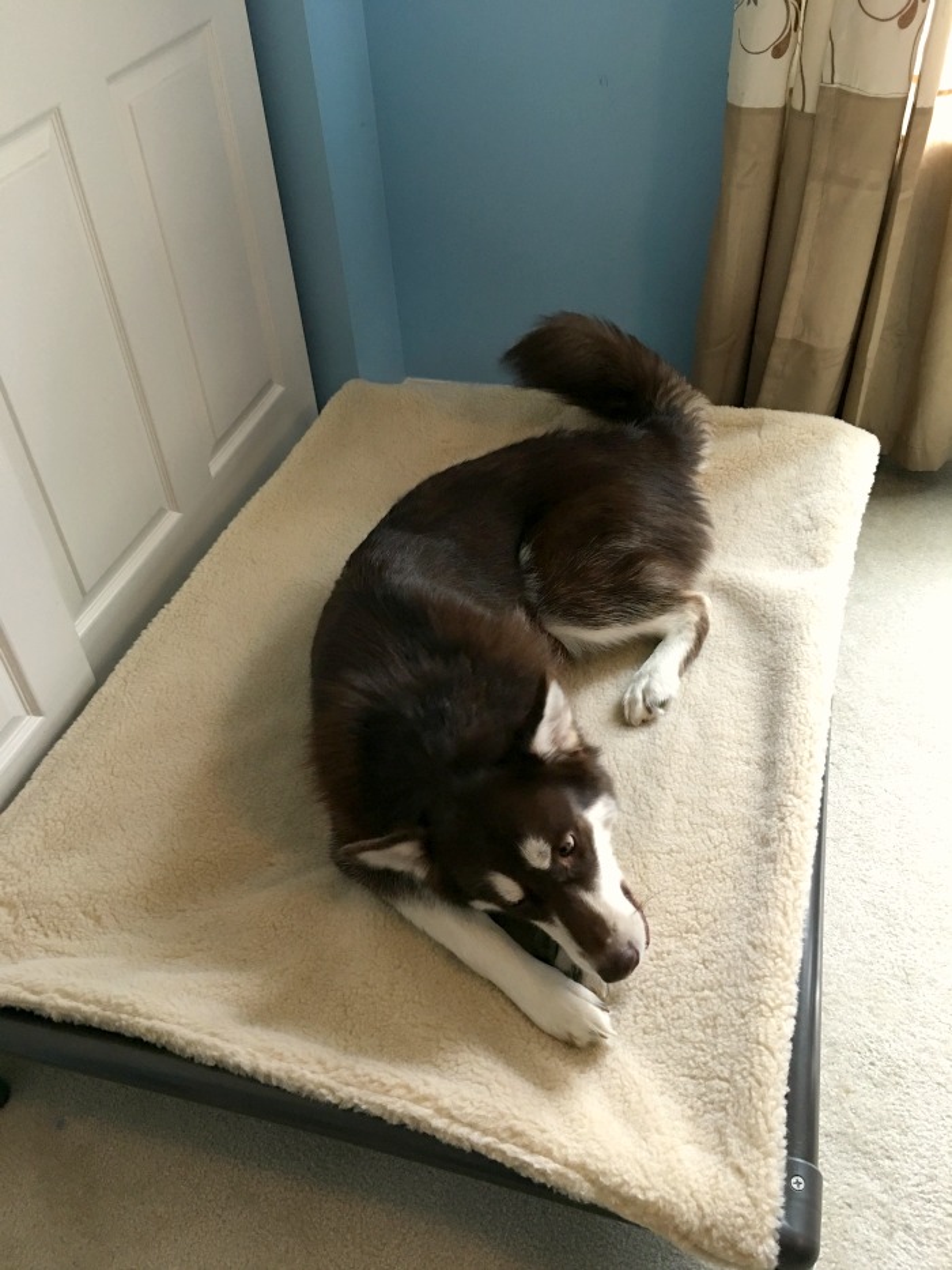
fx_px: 1063
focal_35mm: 29
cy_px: 635
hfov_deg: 48.2
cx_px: 476
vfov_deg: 61.7
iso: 64
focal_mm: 4.15
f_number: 2.2
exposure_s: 1/15
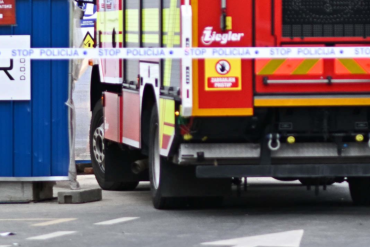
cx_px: 361
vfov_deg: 4.3
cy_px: -147
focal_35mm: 319
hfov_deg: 6.4
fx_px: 3279
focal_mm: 85
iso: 320
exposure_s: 1/2500
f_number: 2
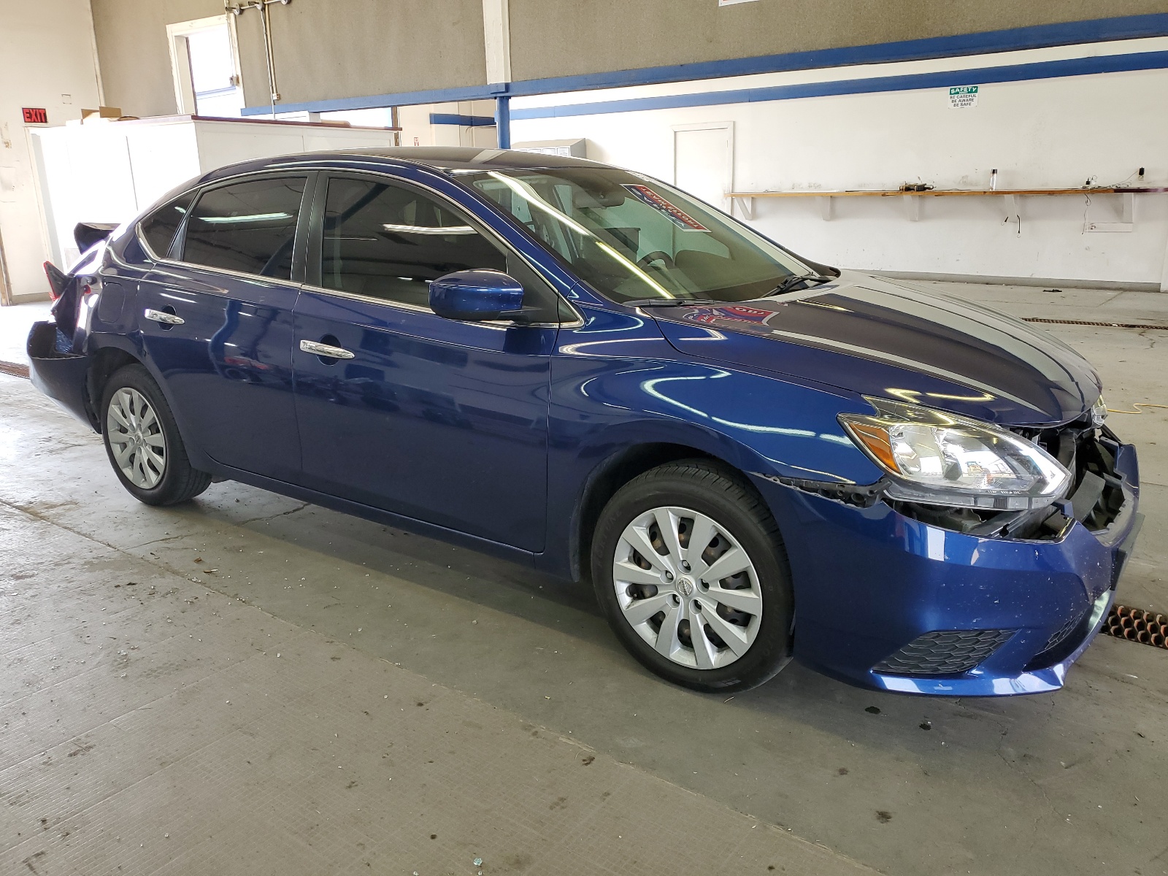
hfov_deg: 67.3
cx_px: 584
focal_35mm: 26
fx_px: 877
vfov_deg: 53.1
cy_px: 438
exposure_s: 1/120
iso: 61
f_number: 1.5
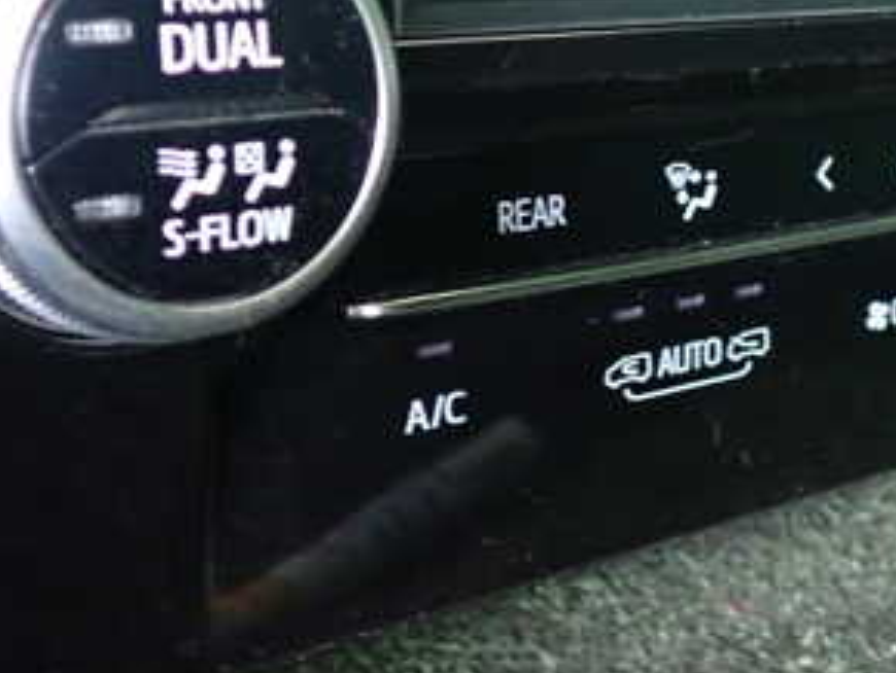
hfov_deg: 31.0
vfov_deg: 23.4
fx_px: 1606
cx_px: 568
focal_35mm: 62
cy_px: 145
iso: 800
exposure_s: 1/15
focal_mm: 5.4
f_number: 2.3
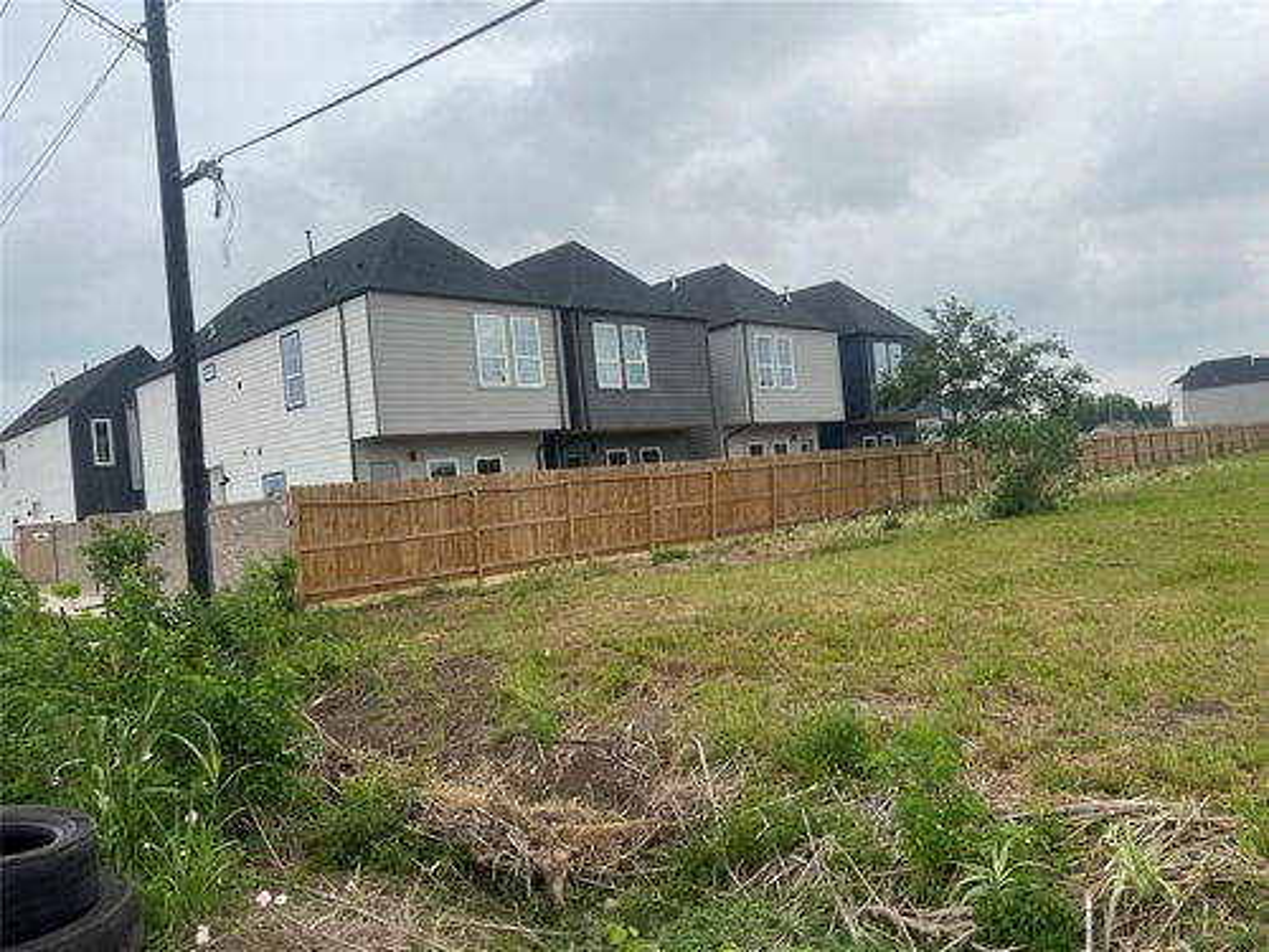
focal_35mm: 26
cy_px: 476
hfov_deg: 67.3
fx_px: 953
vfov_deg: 53.1
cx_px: 634
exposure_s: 1/4444
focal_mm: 5.7
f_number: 1.5
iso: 50
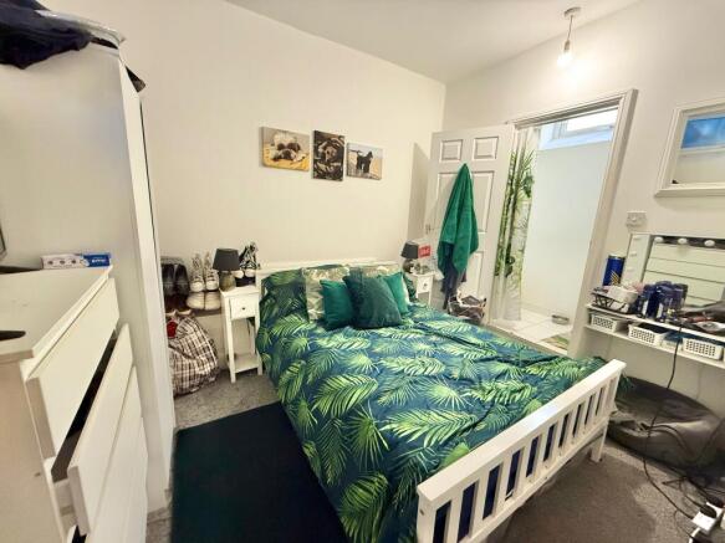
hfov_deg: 102.1
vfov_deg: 85.7
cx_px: 362
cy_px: 272
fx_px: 293
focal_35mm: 14
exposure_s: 1/50
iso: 500
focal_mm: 2.22
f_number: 2.2
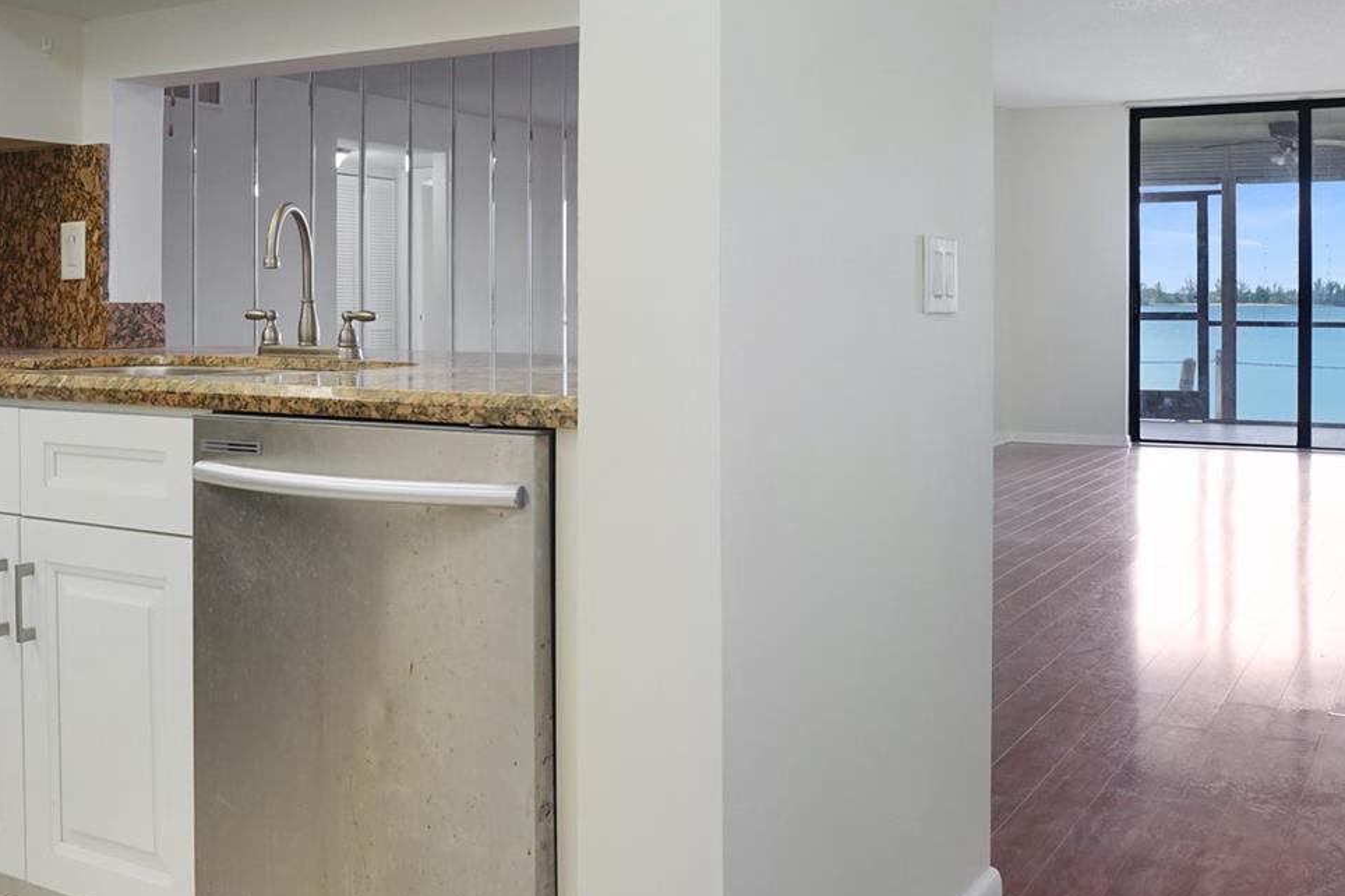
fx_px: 1270
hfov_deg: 55.0
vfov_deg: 38.4
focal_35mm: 34
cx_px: 866
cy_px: 292
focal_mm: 16
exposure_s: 1/200
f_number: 5
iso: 1600
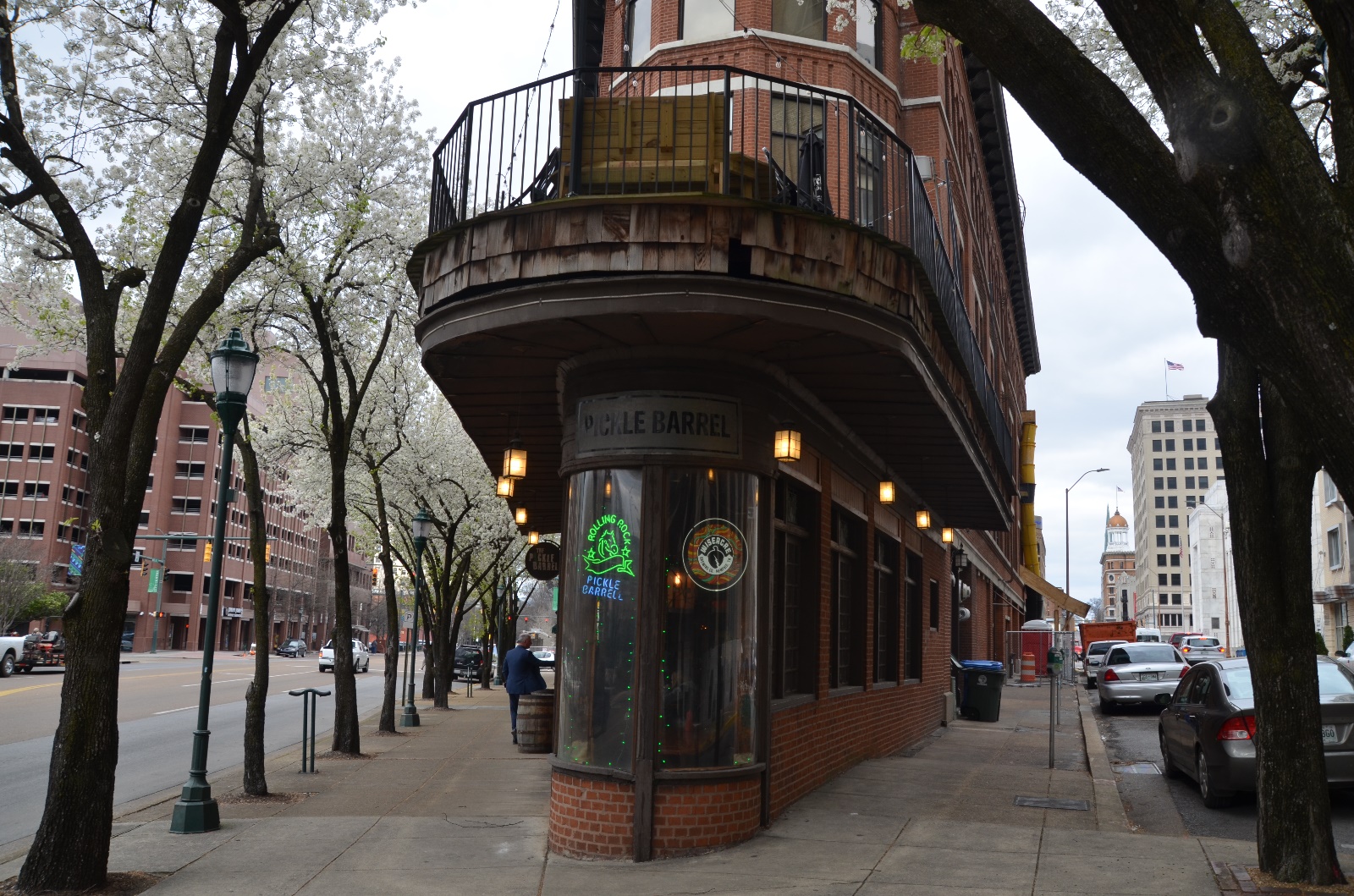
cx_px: 677
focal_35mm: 27
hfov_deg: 67.5
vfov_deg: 47.7
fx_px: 1013
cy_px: 448
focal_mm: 18
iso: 200
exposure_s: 1/160
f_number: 6.3
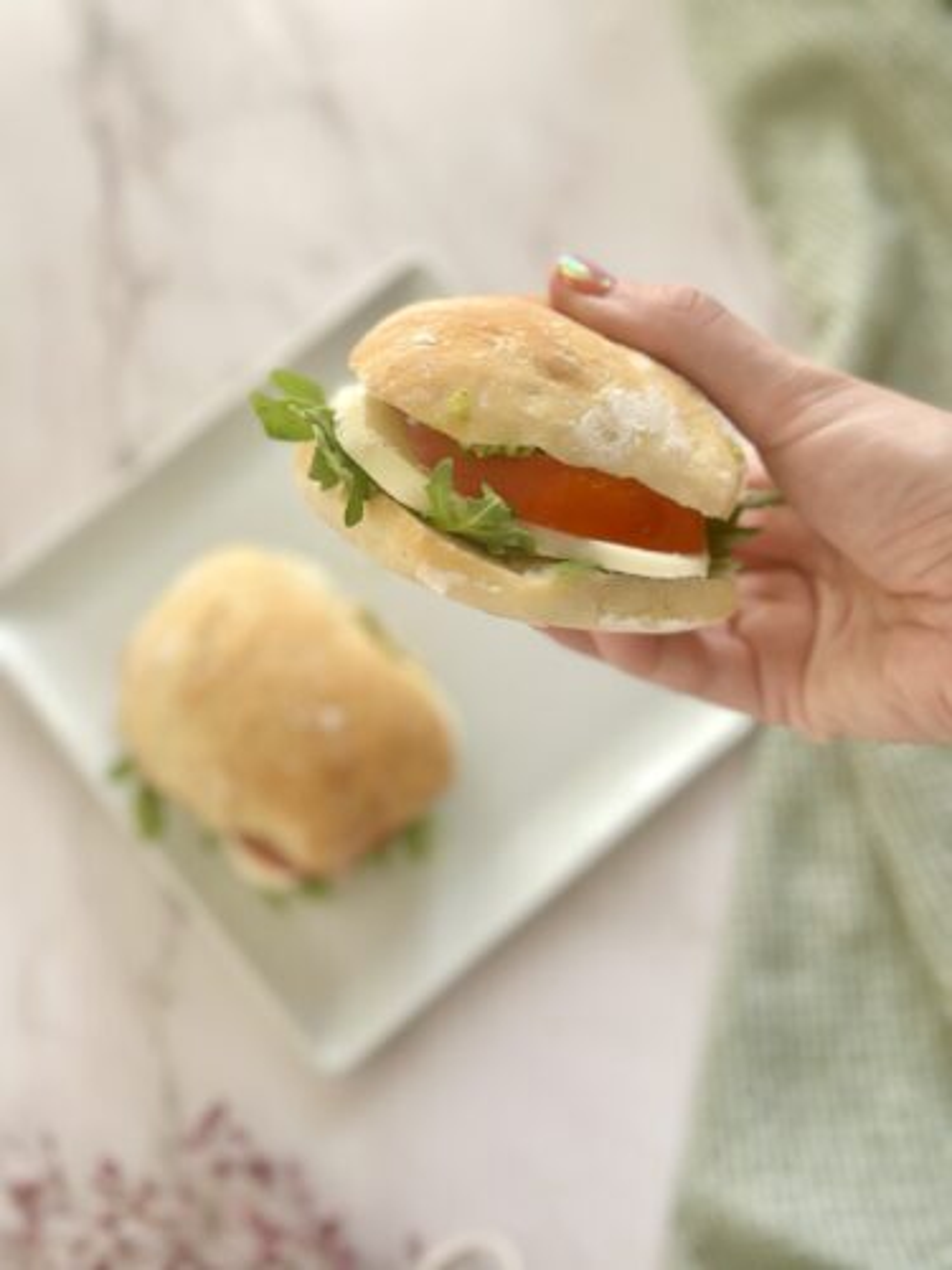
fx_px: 1760
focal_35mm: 48
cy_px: 635
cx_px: 476
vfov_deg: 39.7
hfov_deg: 30.3
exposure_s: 1/120
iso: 125
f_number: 1.78
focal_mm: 6.86
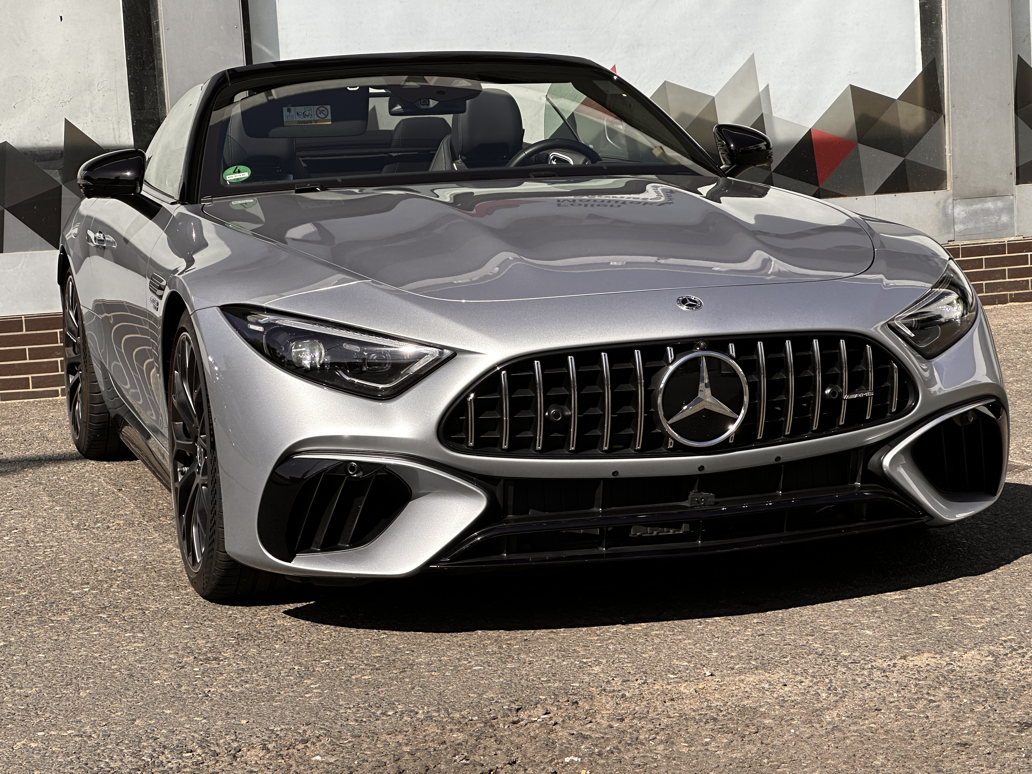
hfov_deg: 25.3
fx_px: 2296
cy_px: 387
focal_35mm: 77
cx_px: 516
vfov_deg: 19.1
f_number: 2.8
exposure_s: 1/592
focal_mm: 9
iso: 32
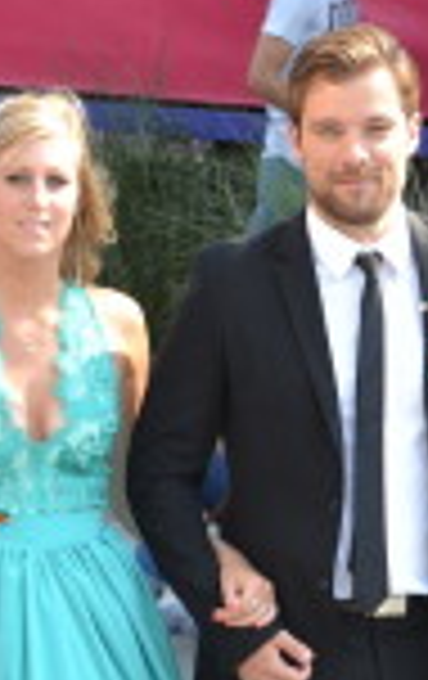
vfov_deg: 9.4
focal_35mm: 223
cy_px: 576
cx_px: 131
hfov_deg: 5.9
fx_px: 4142
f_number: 5.6
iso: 220
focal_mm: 46
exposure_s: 1/125
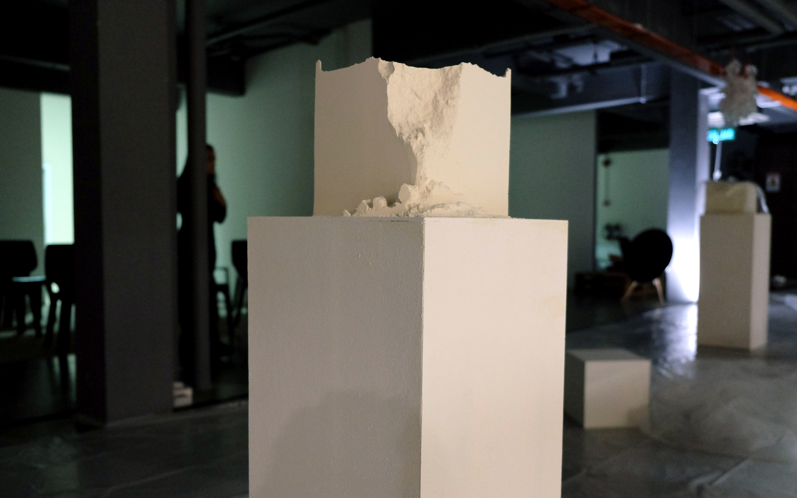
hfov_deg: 59.7
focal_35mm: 32
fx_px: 695
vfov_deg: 39.4
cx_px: 401
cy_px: 263
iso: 2500
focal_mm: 20.5
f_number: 3.2
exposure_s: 1/42
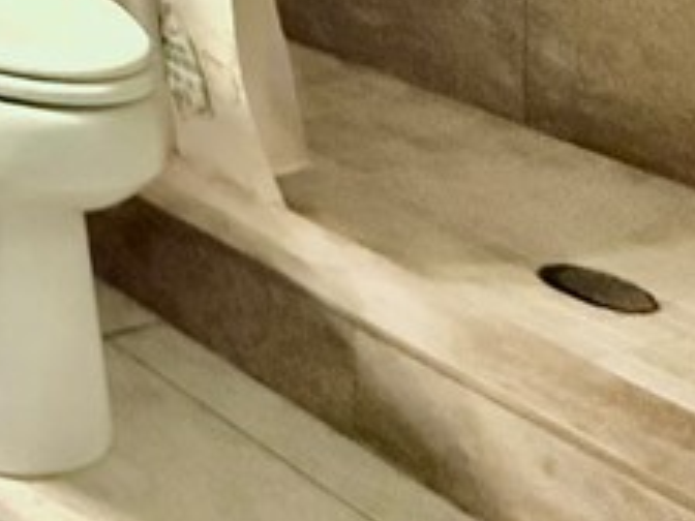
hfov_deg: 19.7
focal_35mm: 64
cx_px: -633
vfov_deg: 17.5
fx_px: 1285
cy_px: -471
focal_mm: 2.22
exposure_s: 1/30
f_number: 2.2
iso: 2500
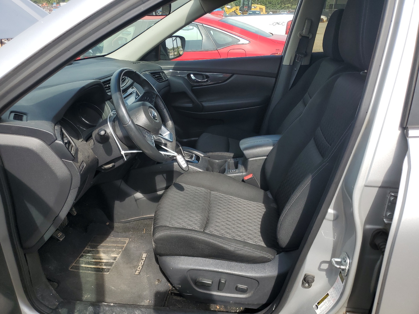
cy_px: 157
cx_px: 210
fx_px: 315
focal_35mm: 26
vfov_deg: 53.1
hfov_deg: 67.3
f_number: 1.5
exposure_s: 1/1429
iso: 50
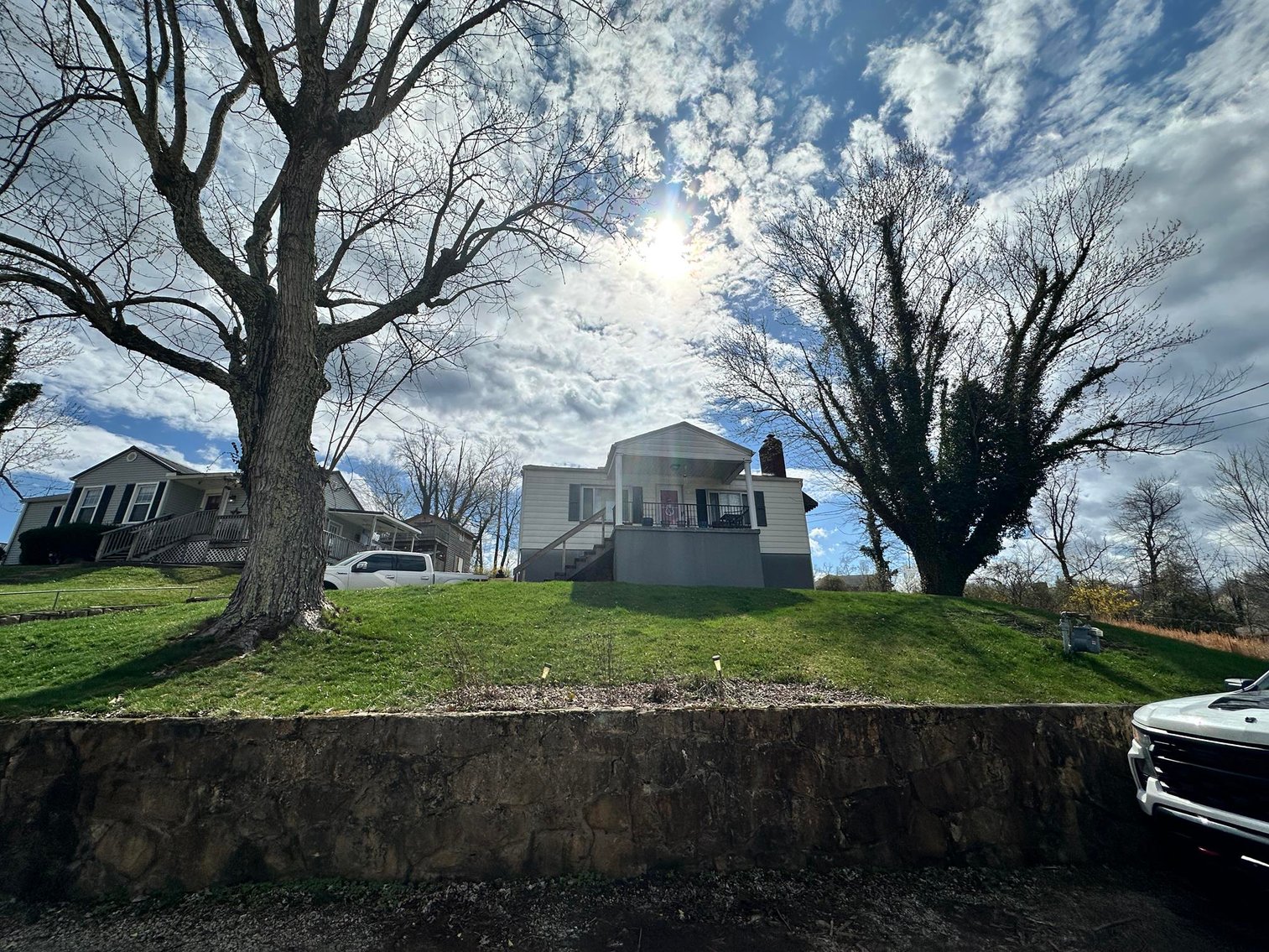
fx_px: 513
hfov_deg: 102.1
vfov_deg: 85.7
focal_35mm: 14
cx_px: 634
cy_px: 476
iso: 40
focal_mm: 2.22
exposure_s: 1/7813
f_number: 2.2
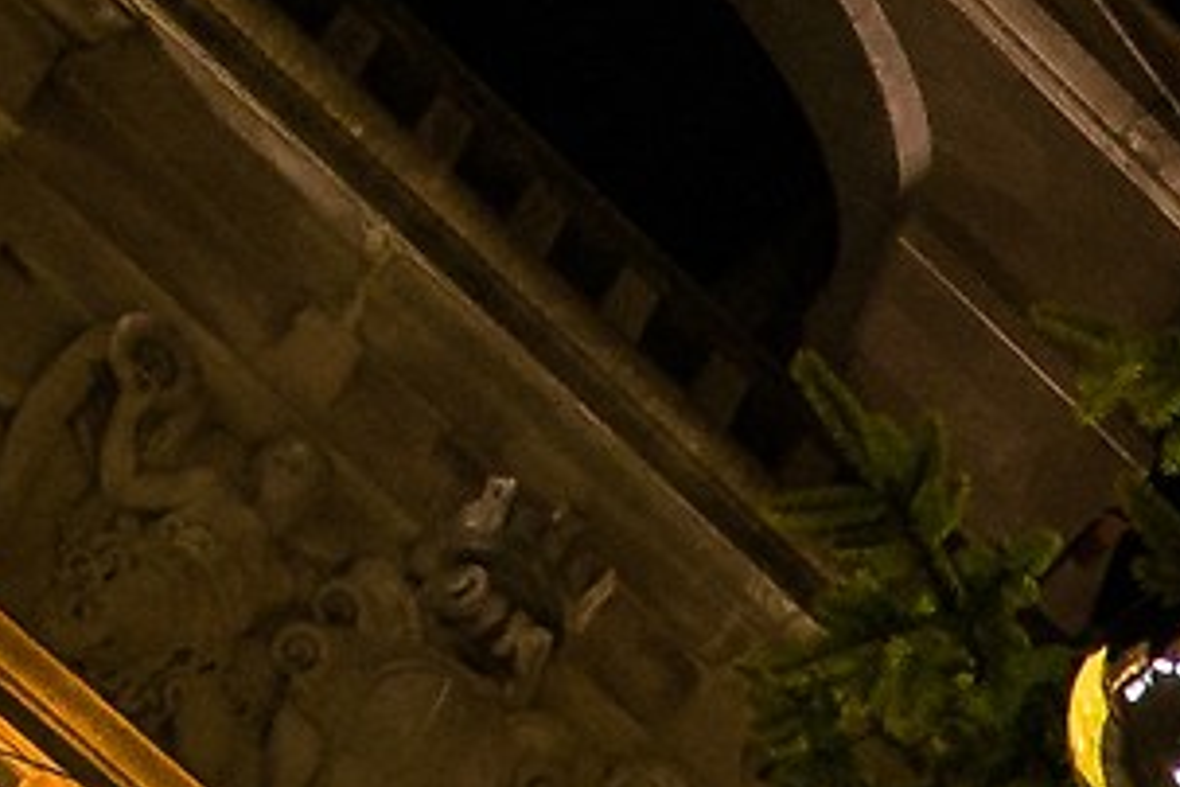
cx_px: 2453
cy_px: 1734
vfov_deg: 6.2
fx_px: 7014
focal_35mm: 214
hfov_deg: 9.0
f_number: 3.5
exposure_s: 1/15
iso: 400
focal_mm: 18
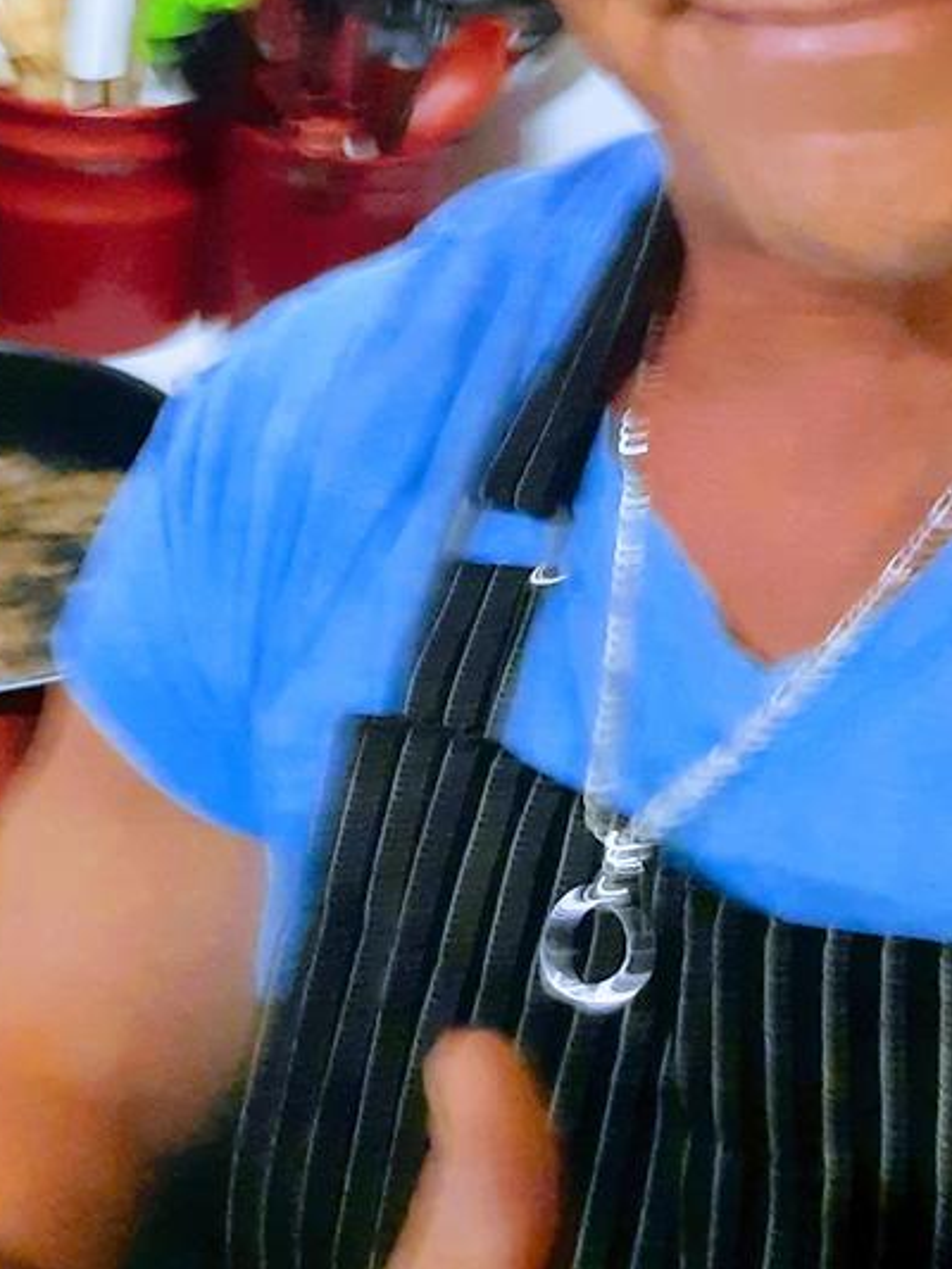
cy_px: -100
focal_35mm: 60
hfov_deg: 24.4
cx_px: 497
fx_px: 2199
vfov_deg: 29.3
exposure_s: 1/24
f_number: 2.2
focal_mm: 3.72
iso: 640
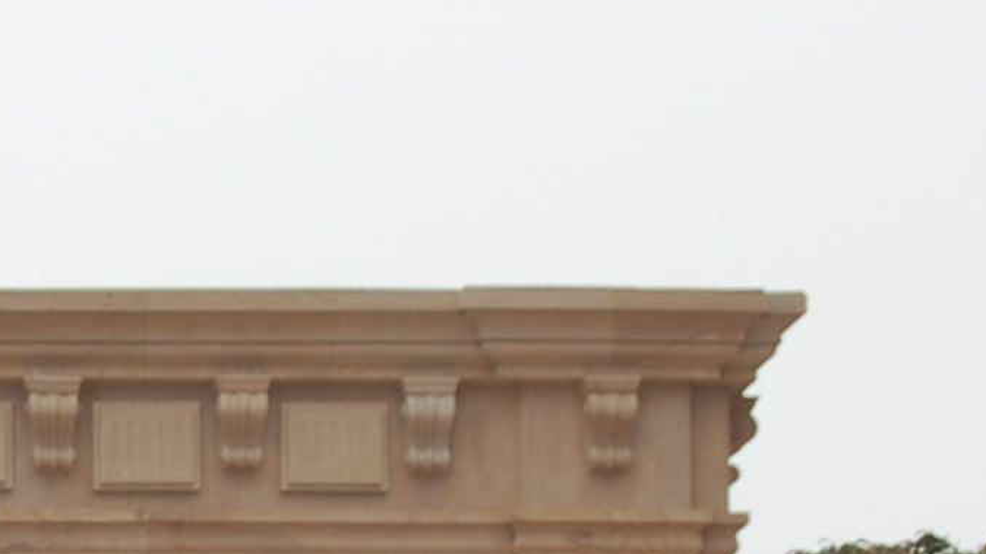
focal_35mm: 385
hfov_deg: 5.5
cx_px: -598
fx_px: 10074
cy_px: 1204
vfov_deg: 3.1
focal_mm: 55
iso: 200
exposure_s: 1/400
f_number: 10
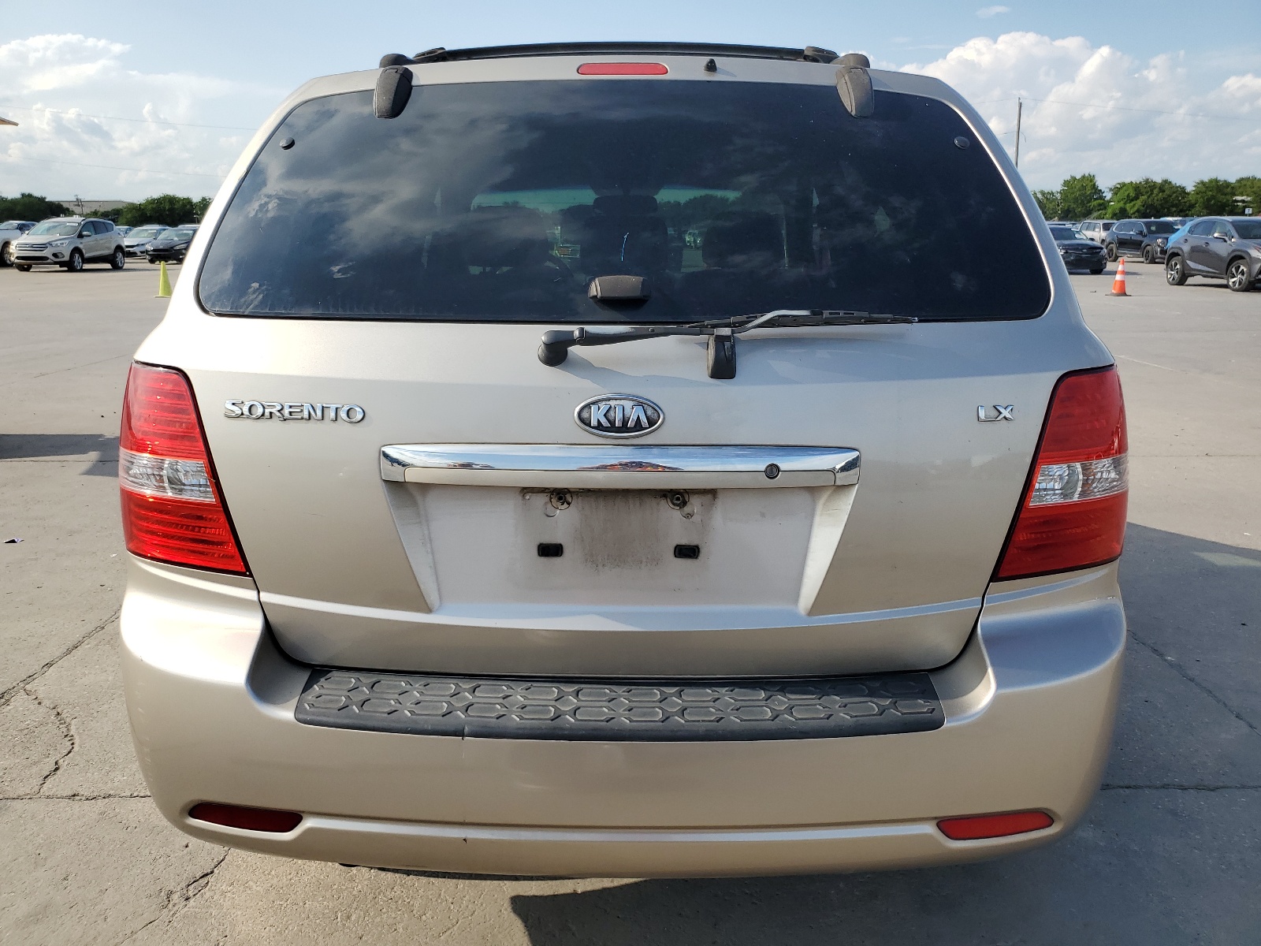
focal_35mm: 26
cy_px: 473
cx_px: 630
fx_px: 947
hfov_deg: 67.3
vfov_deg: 53.1
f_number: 1.5
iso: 50
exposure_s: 1/2500
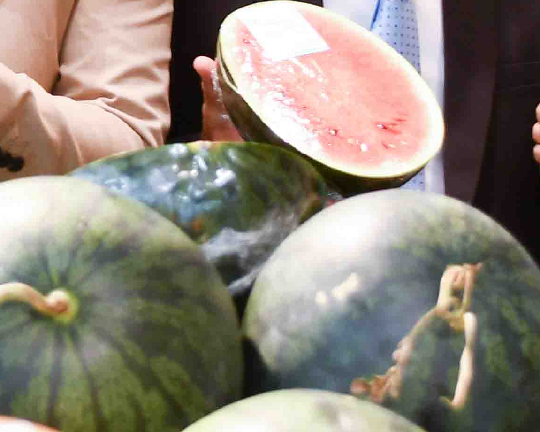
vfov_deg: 7.0
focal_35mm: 218
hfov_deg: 8.8
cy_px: -116
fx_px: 3483
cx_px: 32
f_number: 4.2
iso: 280
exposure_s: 1/60
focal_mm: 32
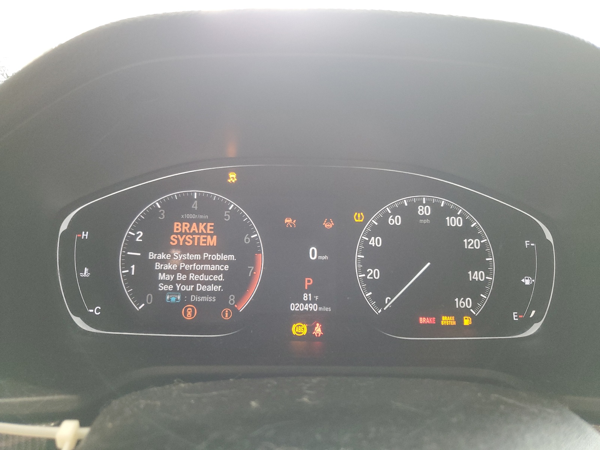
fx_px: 451
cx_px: 300
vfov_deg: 53.1
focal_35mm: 26
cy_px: 225
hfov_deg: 67.3
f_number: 1.5
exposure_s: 1/60.2
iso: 155
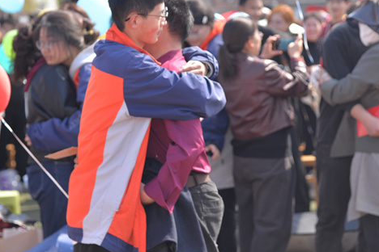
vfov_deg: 8.7
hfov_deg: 13.1
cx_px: 185
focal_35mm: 157
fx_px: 1653
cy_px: 126
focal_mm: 105
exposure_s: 1/200
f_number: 4.5
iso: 100
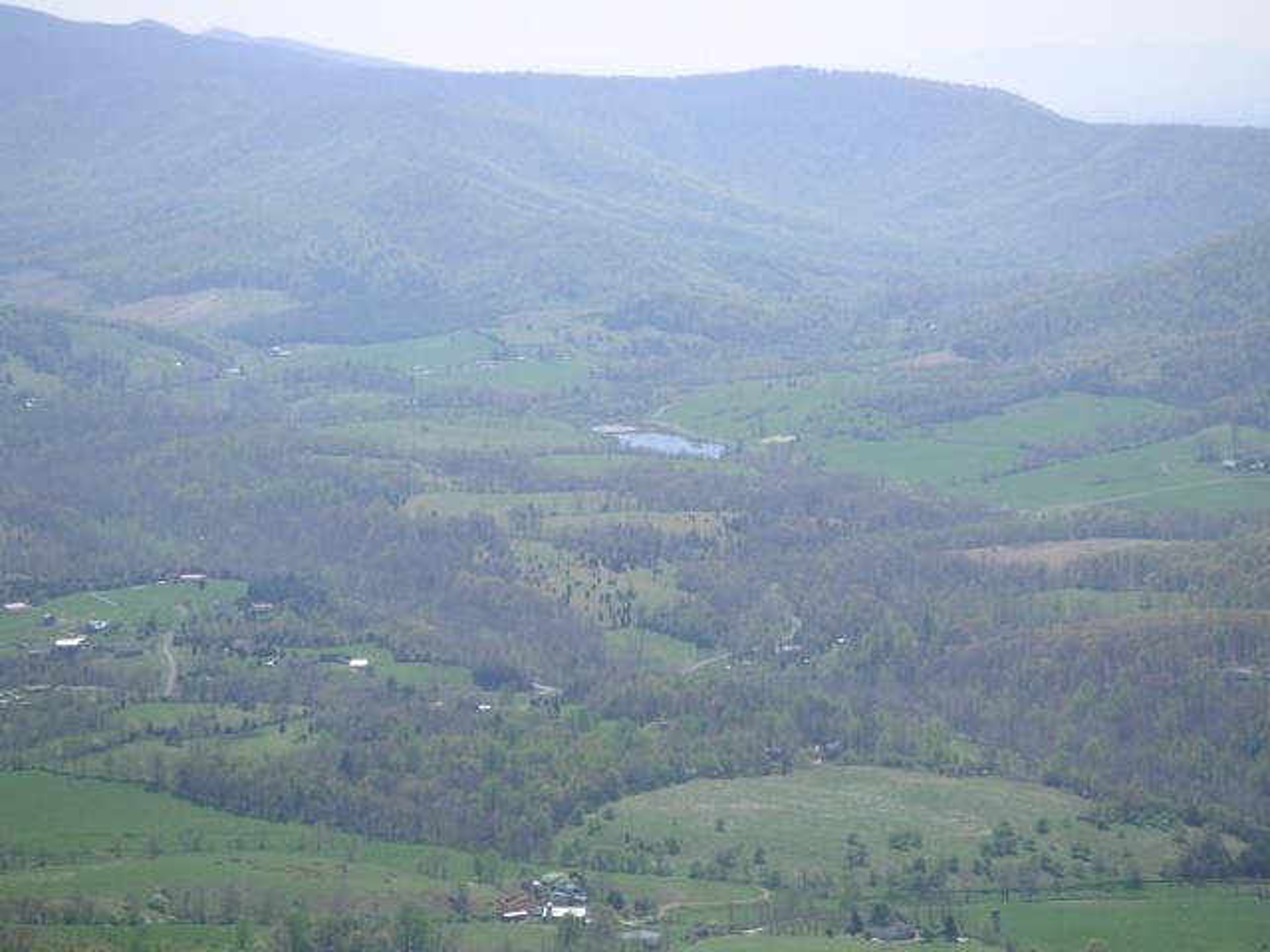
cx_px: 635
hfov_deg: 17.7
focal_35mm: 111
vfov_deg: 13.3
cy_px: 476
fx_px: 4072
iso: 50
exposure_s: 1/500
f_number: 3.6
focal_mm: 17.1
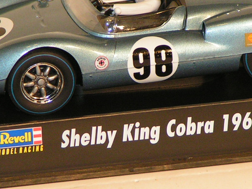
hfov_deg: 3.5
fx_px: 4172
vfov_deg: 2.6
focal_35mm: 573
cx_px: 107
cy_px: 101
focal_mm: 41.4
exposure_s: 1/320
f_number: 3.5
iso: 160
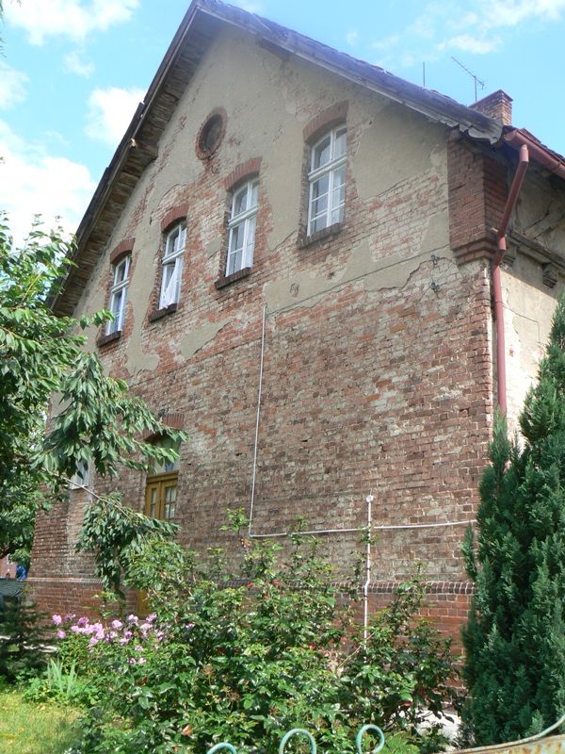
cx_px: 282
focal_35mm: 36
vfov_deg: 51.4
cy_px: 377
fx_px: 783
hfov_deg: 39.7
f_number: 5.6
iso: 80
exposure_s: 1/160
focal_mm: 6
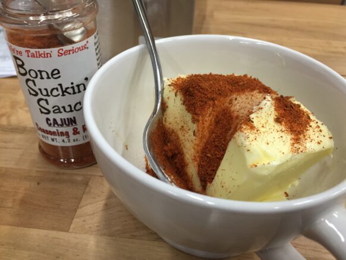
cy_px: 130
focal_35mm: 29
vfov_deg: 48.3
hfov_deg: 61.6
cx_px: 173
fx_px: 290
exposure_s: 1/30
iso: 125
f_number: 2.2
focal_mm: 4.15
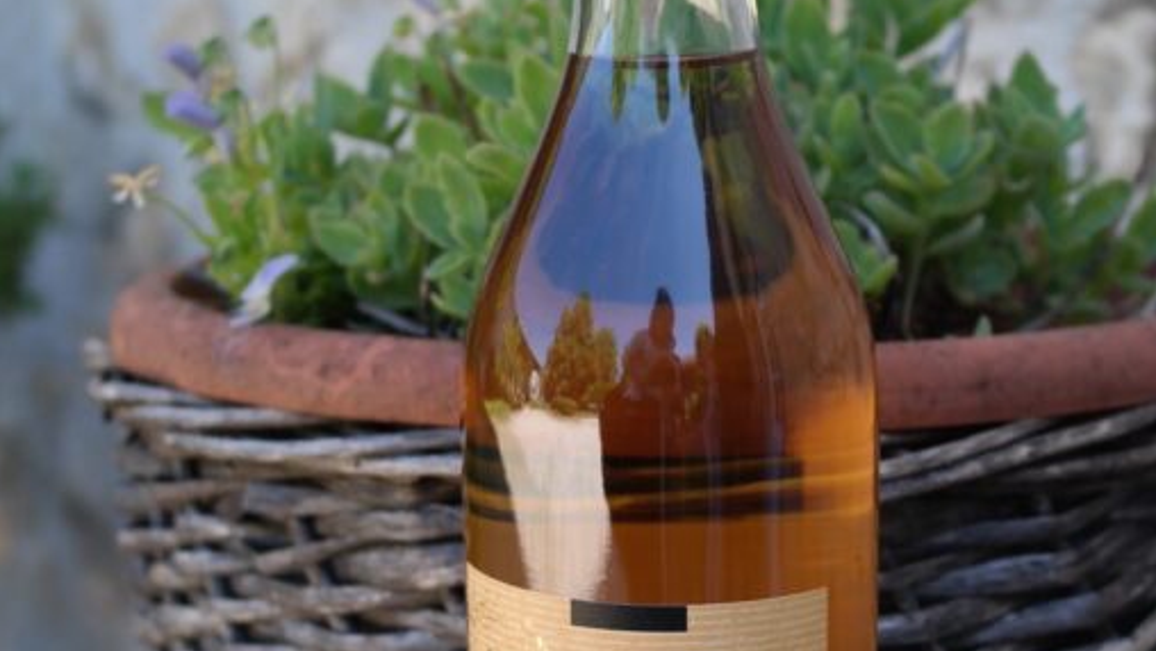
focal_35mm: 91
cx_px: 676
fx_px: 2790
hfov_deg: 23.4
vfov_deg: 13.3
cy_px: 387
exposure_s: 1/125
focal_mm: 32
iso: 200
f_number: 4.5
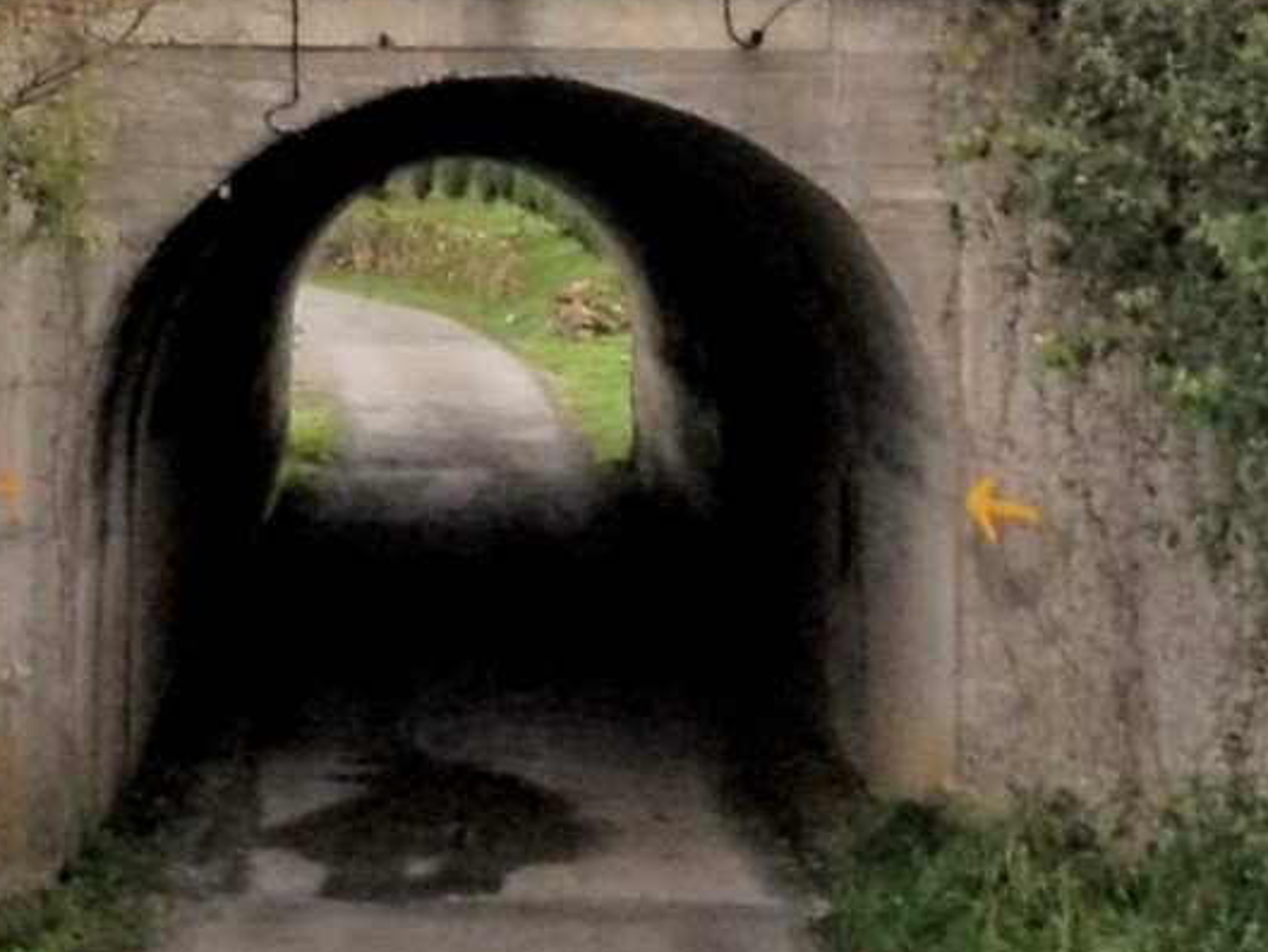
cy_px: 94
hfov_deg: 19.8
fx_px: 3627
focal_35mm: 99
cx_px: 429
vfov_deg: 14.8
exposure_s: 1/60
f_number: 1.7
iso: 160
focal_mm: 4.3
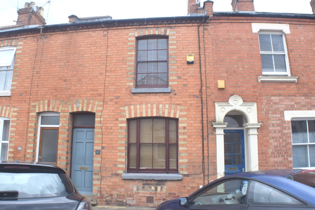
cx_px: 158
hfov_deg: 53.1
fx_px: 315
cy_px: 105
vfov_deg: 36.9
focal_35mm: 36
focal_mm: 24
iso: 400
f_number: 8
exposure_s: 1/250
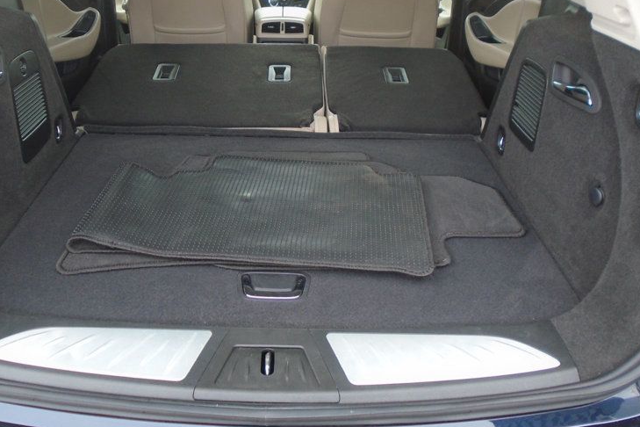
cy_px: 105
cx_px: 280
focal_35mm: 38
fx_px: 676
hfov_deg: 50.6
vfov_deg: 34.3
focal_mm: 4.6
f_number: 3.2
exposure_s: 1/50
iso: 100
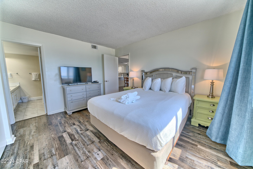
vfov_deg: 90.1
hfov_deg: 112.6
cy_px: 84
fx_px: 84
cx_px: 126
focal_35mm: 12
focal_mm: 12
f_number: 9.5
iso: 800
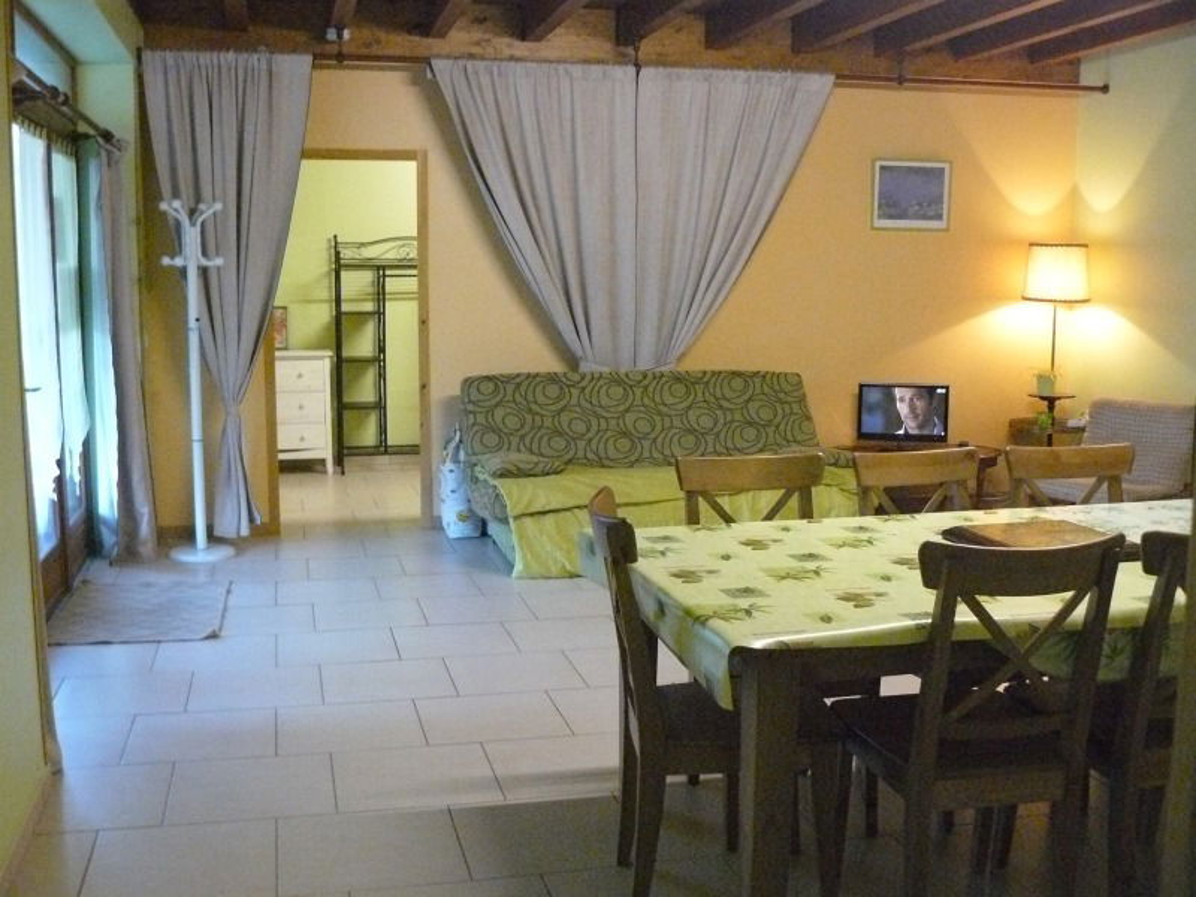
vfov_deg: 39.7
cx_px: 598
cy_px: 448
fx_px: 1244
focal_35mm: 36
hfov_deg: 51.4
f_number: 2.8
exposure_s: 1/25
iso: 800
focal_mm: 6
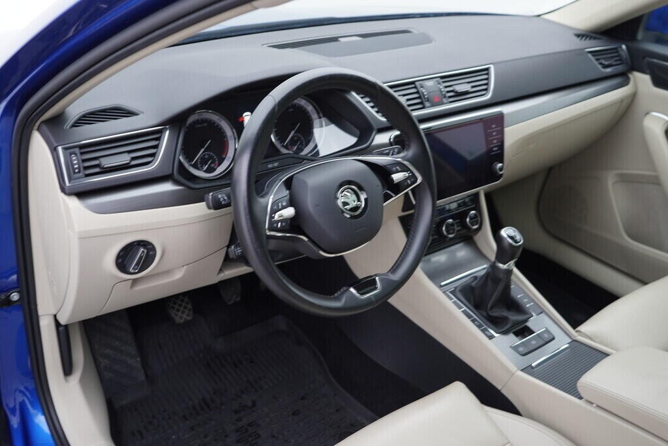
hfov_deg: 53.1
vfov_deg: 36.9
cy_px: 223
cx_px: 334
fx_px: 668
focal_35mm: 36
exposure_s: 1/40
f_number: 2.8
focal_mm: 24
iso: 125
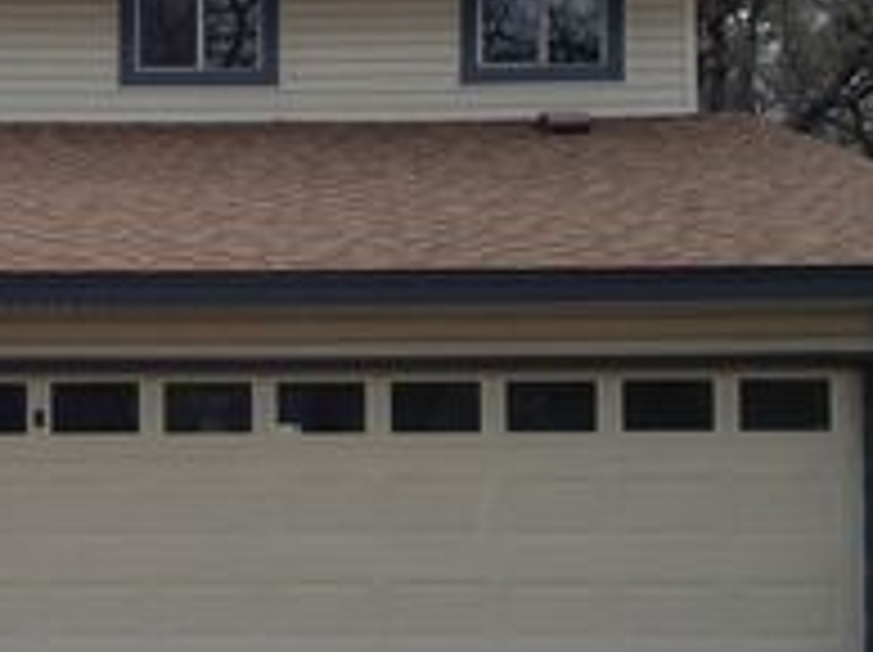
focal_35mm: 85
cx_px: -50
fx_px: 2141
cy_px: 407
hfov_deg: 22.0
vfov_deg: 17.3
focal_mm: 3.3
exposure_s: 1/616
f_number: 2.4
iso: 25
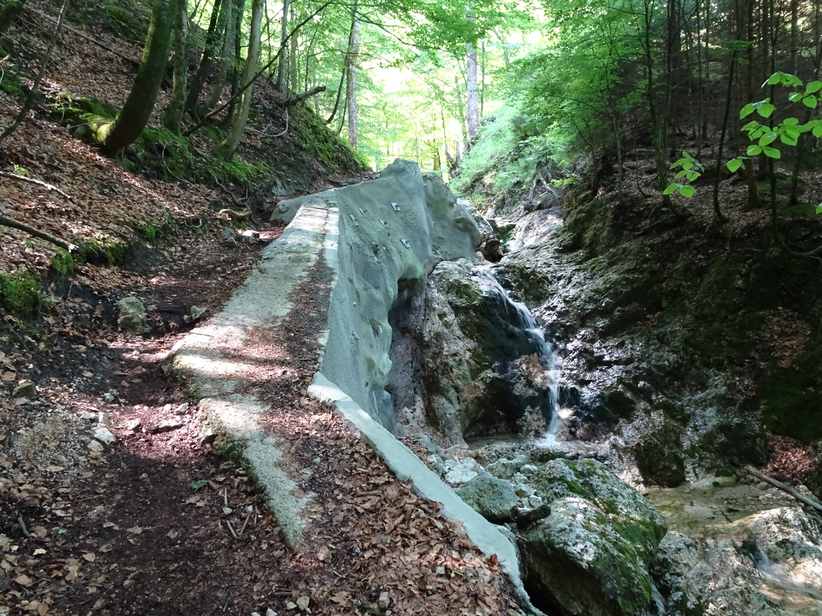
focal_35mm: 25
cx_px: 408
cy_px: 320
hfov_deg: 69.4
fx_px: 594
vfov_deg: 54.9
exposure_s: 1/25
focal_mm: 4.1
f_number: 3.5
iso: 800
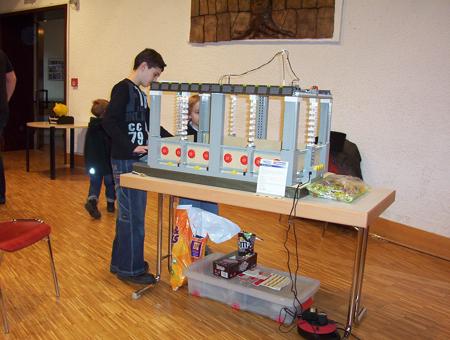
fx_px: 560
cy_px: 170
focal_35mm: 43
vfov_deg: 33.7
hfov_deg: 43.8
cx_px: 225
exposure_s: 1/60
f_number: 2.73
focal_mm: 5.77
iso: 140
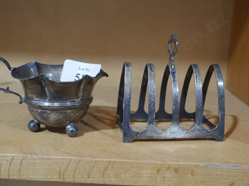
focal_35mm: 43
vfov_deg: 33.6
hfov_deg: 43.9
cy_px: 93
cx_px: 124
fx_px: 309
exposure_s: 1/60
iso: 1600
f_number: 5.3
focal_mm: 21
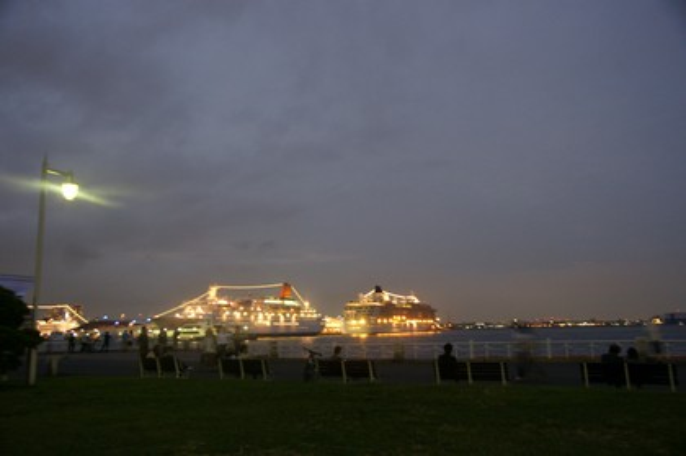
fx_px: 571
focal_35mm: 30
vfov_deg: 43.5
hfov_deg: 62.0
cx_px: 343
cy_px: 228
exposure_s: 1/2.5
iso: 800
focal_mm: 20
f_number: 4
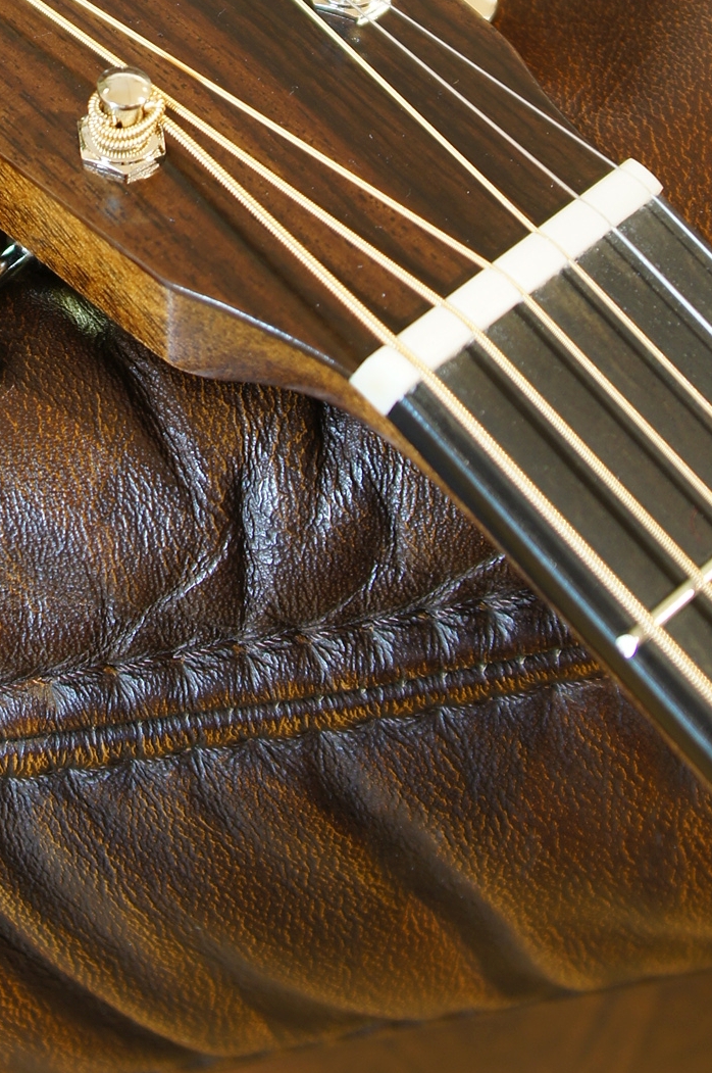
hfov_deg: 13.8
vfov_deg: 20.1
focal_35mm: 98
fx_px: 2915
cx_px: 77
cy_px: -52
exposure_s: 1/4
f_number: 4.5
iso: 100
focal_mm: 30
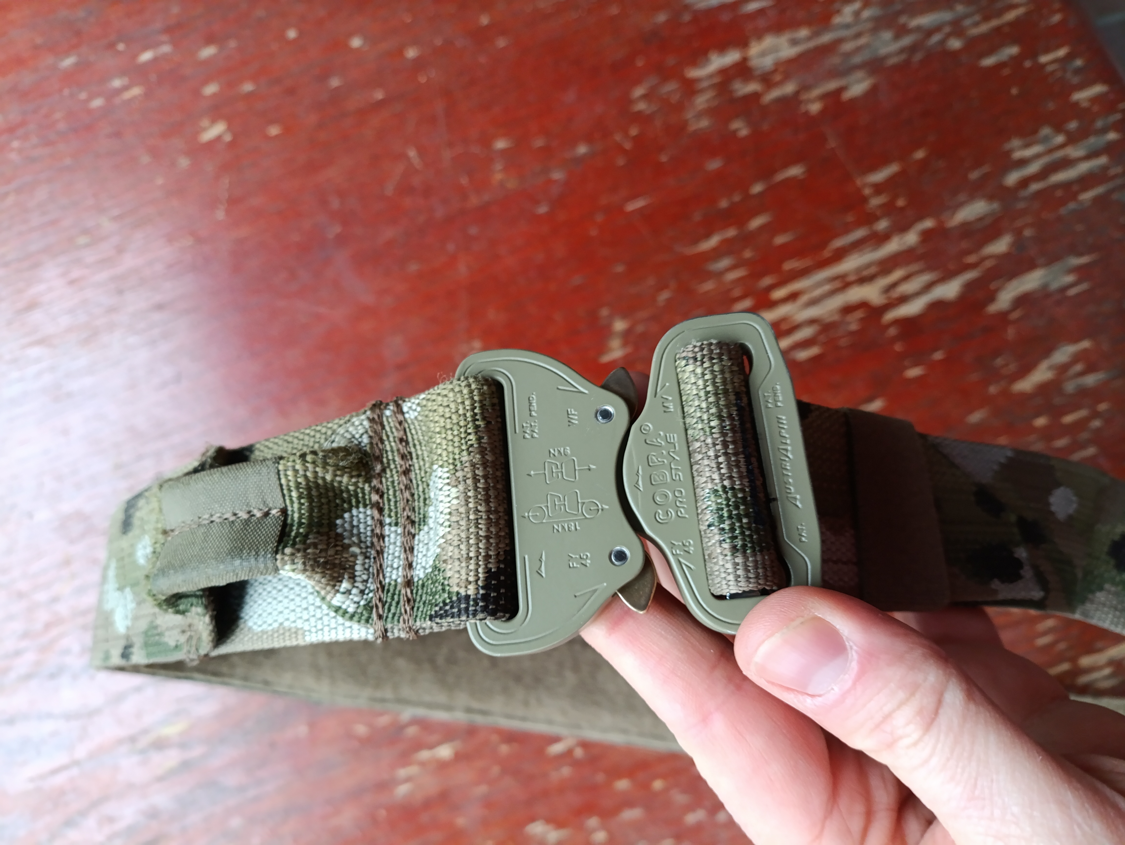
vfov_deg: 54.9
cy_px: 422
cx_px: 562
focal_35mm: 25
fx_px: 813
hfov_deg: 69.4
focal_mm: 4.71
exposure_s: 1/25
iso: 500
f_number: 1.7
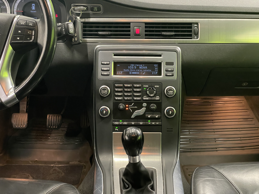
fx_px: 389
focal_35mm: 52
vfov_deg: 28.0
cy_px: 97
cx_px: 130
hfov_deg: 36.8
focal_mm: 6
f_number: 2
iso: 640
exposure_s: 1/33
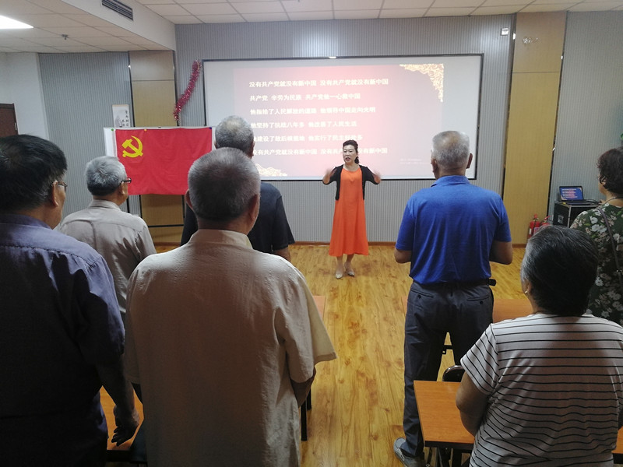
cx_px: 312
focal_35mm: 27
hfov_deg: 65.3
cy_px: 234
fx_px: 486
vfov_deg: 51.4
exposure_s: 1/25
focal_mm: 3.84
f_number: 2.2
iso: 400
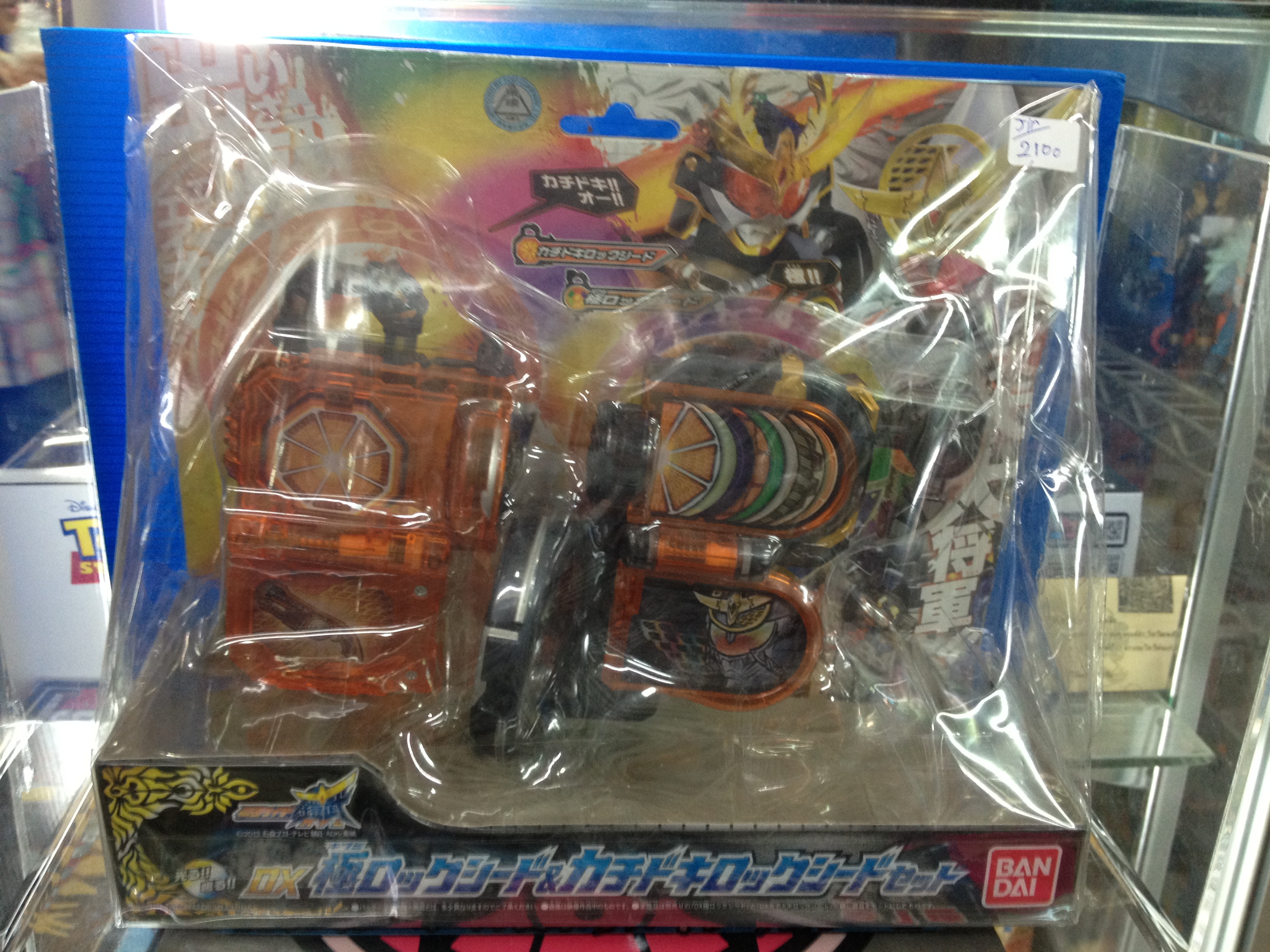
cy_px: 476
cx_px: 635
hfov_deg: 52.6
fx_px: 1284
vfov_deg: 40.7
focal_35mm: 35
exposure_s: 1/20
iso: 125
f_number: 2.4
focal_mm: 4.28
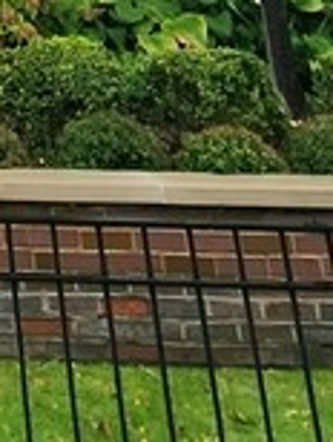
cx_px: -333
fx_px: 1164
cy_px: -821
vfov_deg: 12.1
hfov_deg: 13.8
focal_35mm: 91
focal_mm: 2.2
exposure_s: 1/211
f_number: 2.2
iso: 50
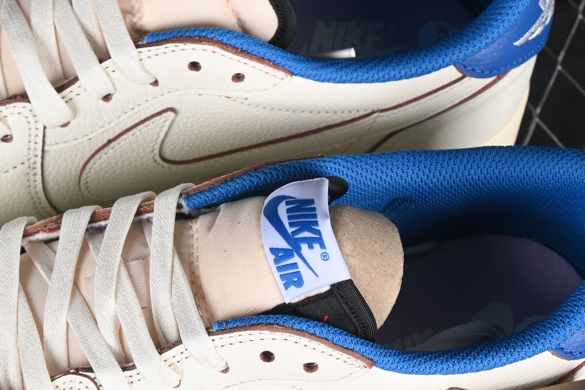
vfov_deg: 8.1
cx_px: 119
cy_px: 246
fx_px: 2746
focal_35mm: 169
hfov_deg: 12.1
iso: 160
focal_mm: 50
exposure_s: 1/80
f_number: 7.1
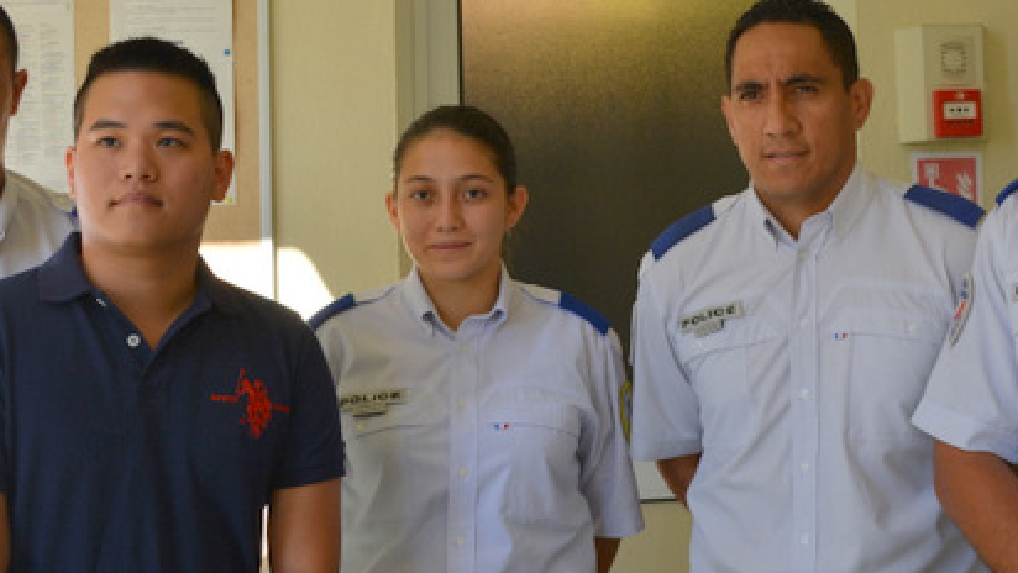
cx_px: 576
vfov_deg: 17.0
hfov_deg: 29.8
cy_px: 221
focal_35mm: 71
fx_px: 1912
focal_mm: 29
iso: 200
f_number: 6.3
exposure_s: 1/160
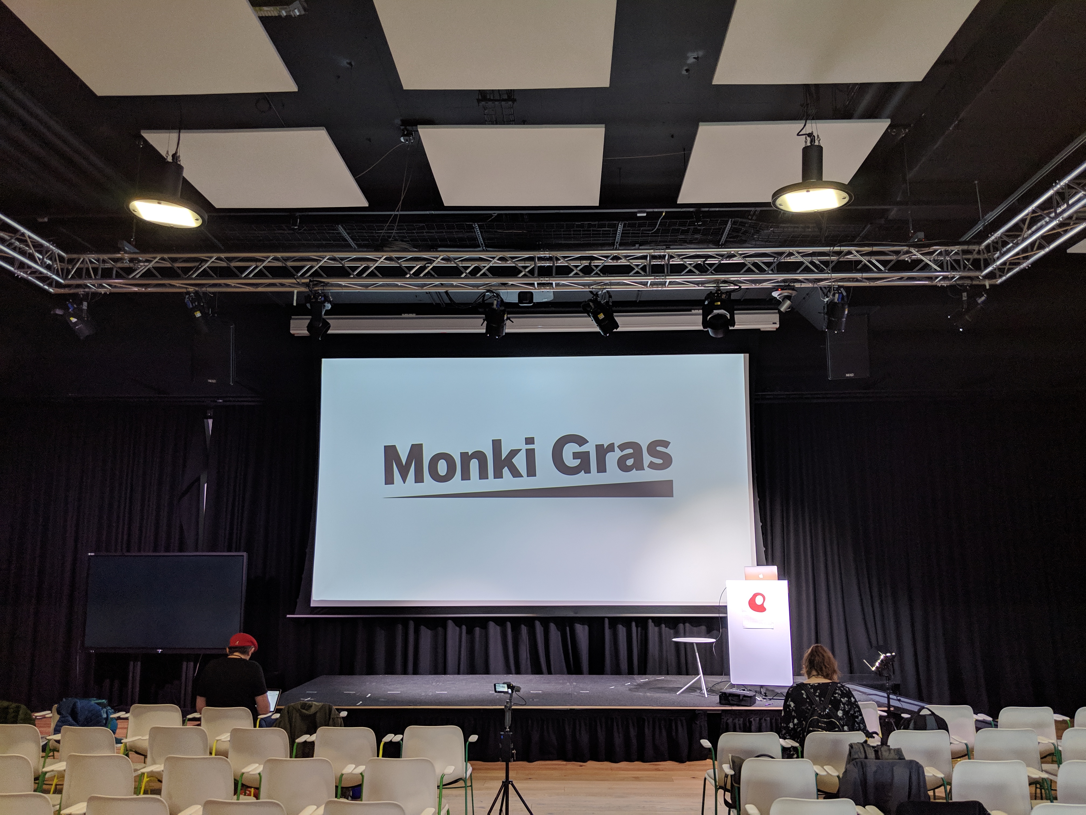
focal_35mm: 27
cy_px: 408
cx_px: 543
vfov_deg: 51.4
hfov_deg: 65.3
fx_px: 847
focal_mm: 4.44
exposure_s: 1/59.9
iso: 69
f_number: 1.8
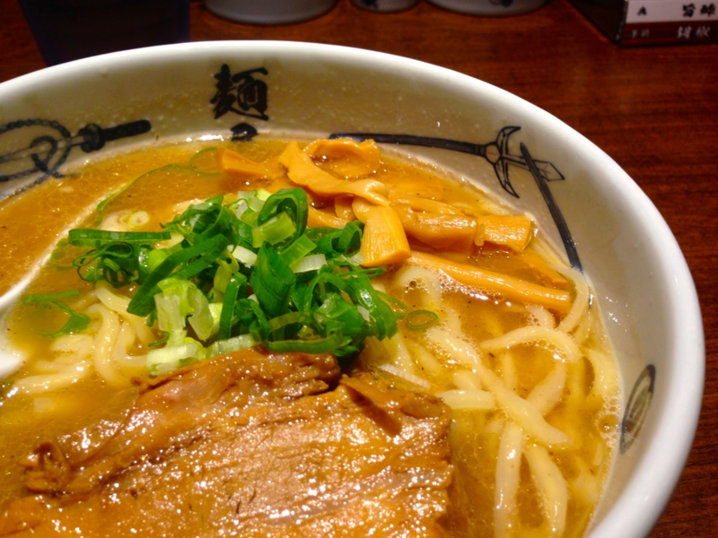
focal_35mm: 33
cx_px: 359
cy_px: 269
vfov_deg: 42.9
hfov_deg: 55.4
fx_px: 684
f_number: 2.4
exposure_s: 1/30
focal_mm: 4.12
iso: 50
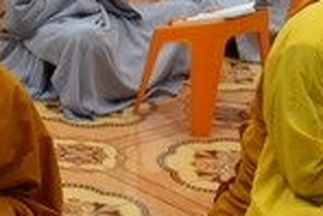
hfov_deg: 14.9
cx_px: 28
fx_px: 1221
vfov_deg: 10.1
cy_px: 59
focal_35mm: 136
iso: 1600
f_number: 5
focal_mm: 31
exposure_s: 1/100
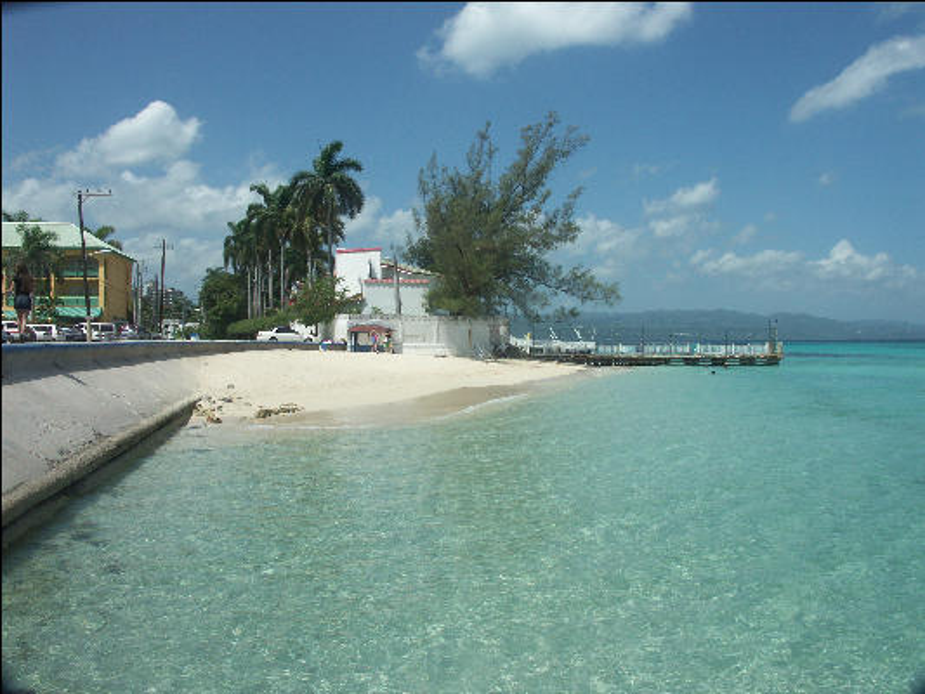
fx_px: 775
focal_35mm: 29
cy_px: 347
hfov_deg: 61.6
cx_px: 462
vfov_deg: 48.2
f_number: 8
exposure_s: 1/640
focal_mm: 7.61
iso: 100
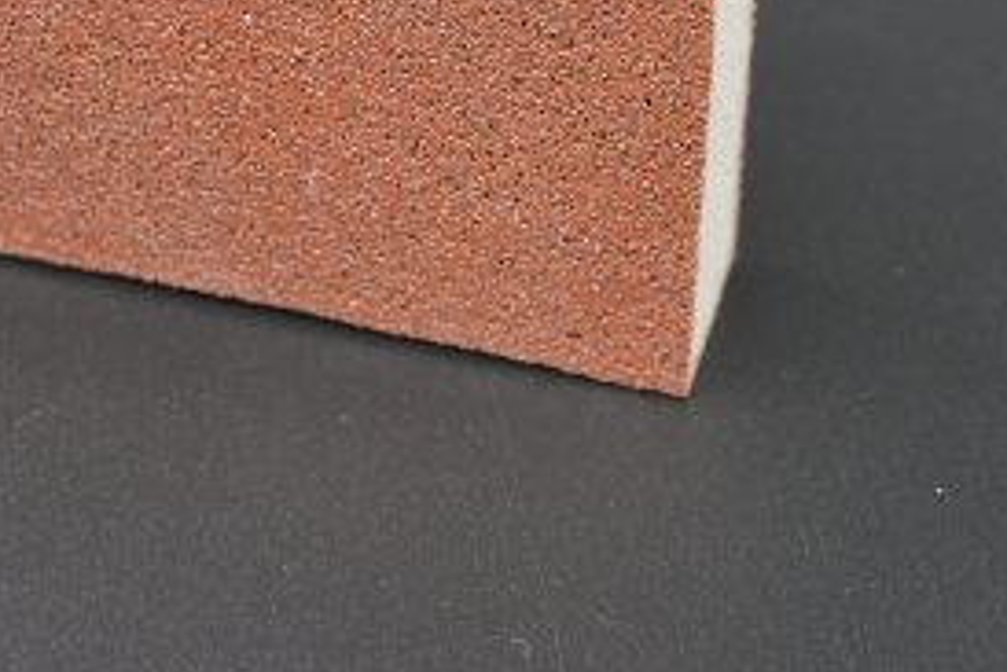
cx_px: 441
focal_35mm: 117
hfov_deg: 17.5
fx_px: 3278
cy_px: 24
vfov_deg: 11.6
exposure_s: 1/60
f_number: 4.5
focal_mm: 35
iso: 560
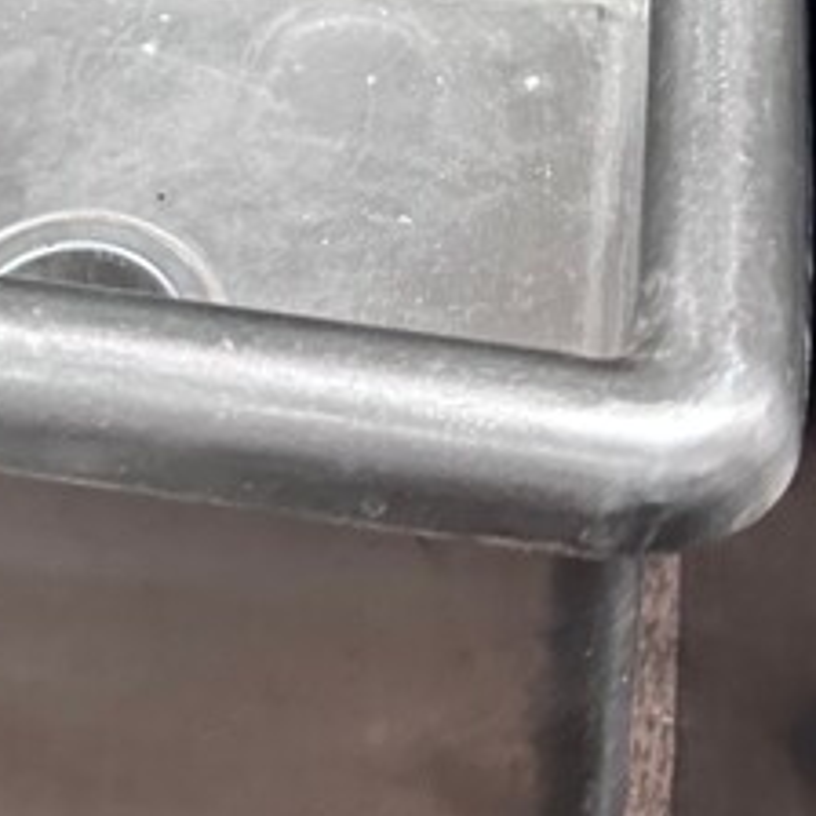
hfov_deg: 22.1
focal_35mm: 77
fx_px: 2054
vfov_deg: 20.3
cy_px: -286
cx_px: 124
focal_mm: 6.86
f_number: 1.78
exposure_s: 1/60
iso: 400
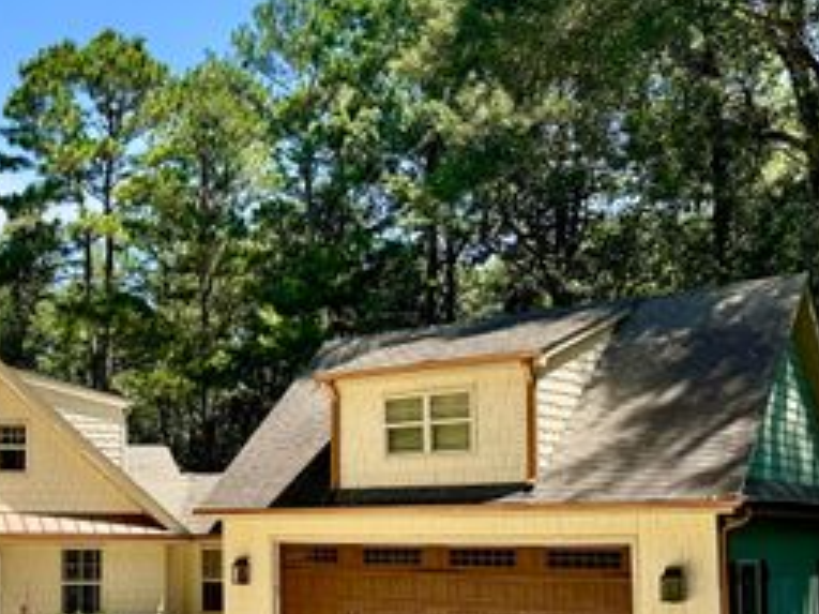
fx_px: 1111
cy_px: 468
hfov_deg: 38.6
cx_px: 138
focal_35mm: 47
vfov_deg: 30.3
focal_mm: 6.76
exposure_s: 1/3802
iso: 80
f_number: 1.78
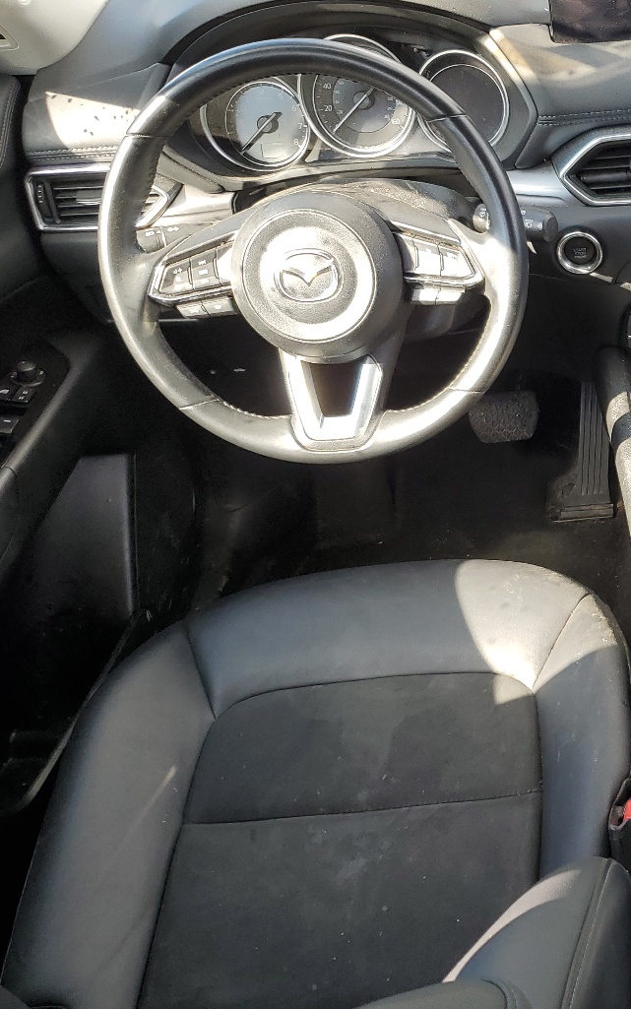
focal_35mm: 43
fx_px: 1183
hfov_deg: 27.3
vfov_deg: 46.1
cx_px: 700
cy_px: 449
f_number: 1.5
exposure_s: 1/208
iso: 50
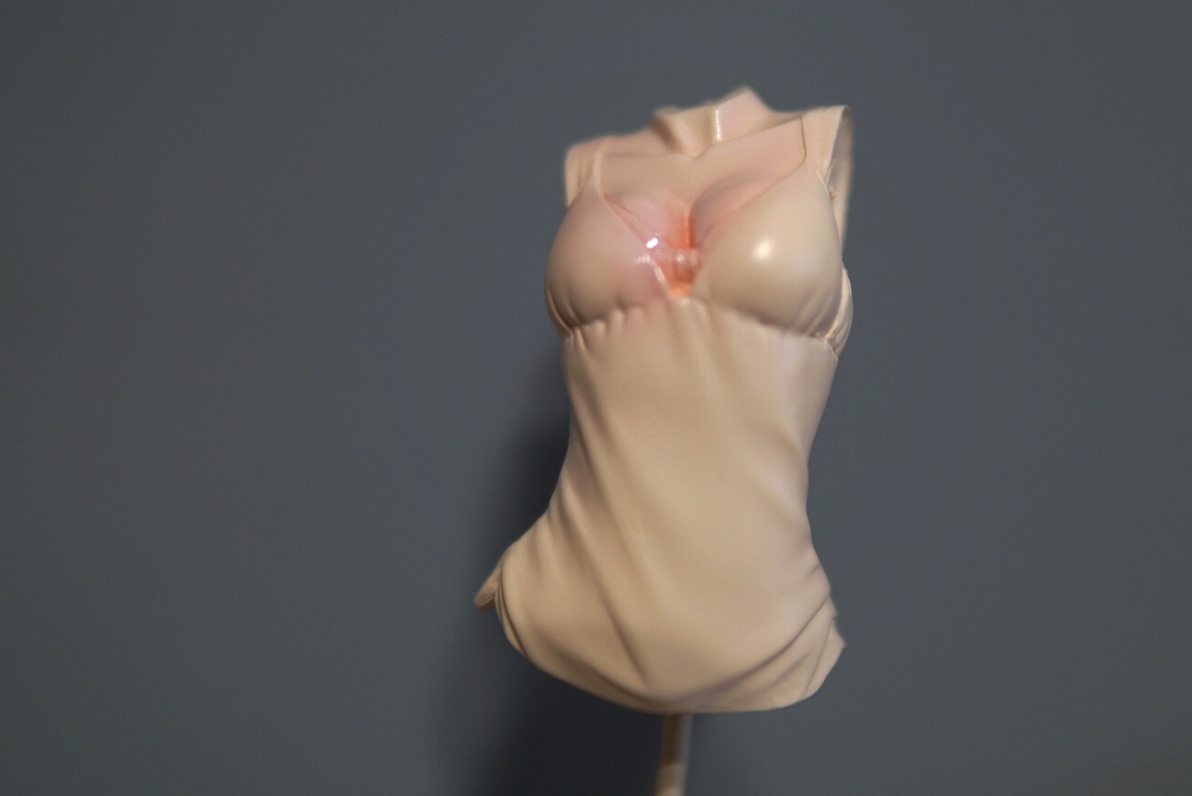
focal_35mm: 56
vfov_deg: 24.2
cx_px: 673
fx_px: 1855
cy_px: 327
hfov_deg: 35.6
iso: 100
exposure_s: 1/125
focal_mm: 30
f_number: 1.4
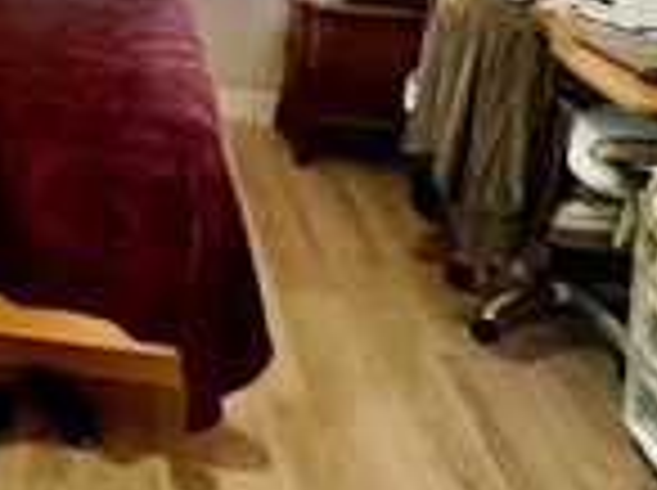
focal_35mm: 57
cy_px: -256
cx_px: -40
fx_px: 1080
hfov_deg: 30.7
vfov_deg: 21.3
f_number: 1.8
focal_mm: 1.57
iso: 250
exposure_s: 1/60
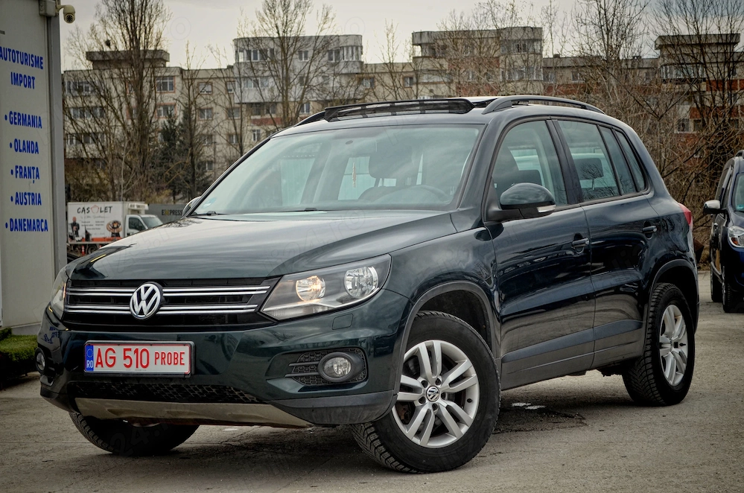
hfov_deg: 24.7
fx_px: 1702
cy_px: 246
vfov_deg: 16.5
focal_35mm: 82
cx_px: 372
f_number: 5.6
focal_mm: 55
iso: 200
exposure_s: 1/160
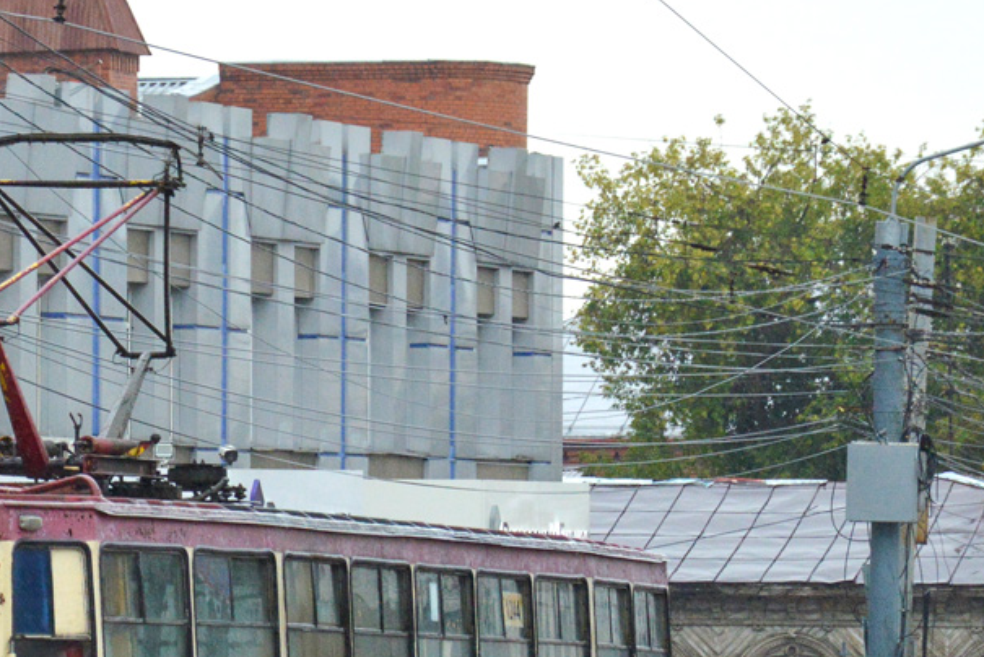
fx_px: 10671
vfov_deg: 3.5
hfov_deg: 5.3
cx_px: 107
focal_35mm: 390
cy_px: 441
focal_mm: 105
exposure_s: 1/250
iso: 800
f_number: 5.6
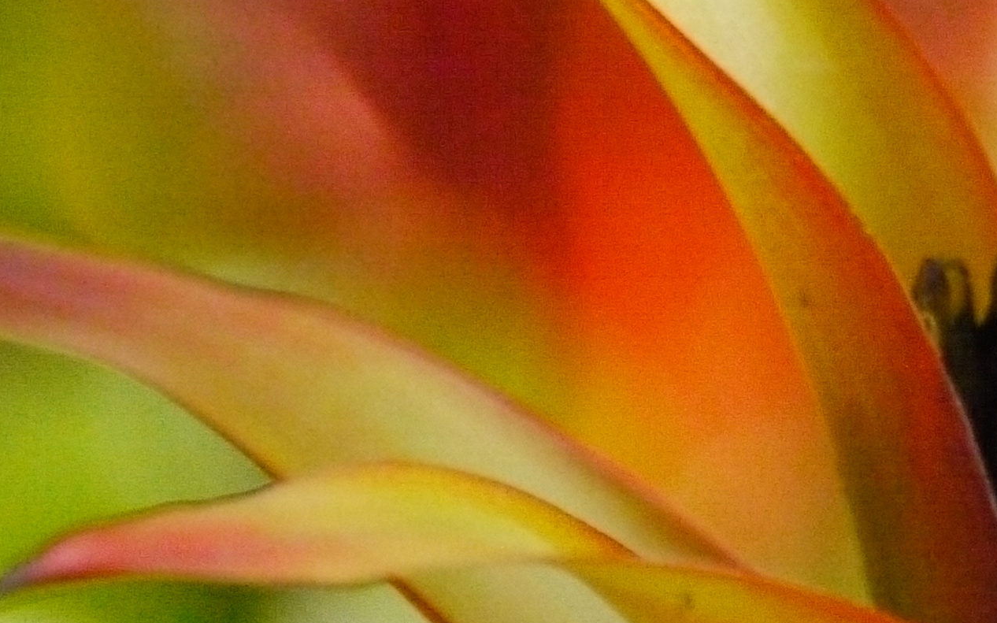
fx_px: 25485
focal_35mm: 938
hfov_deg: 2.2
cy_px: 543
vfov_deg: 1.4
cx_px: 1410
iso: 3200
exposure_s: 1/1300
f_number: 5.8
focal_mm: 140
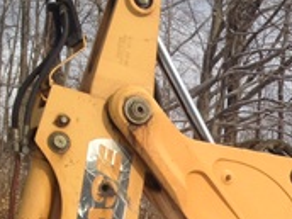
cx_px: 497
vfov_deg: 10.8
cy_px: 377
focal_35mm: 130
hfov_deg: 13.8
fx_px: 1097
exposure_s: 1/968
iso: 64
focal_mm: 4.28
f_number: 2.4
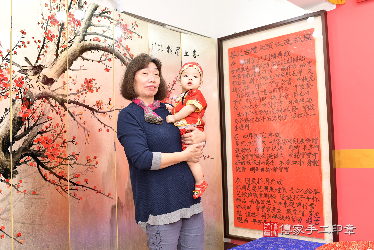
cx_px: 187
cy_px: 125
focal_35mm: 35
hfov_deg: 54.4
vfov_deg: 37.9
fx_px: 364
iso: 800
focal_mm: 35
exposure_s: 1/200
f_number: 4.5
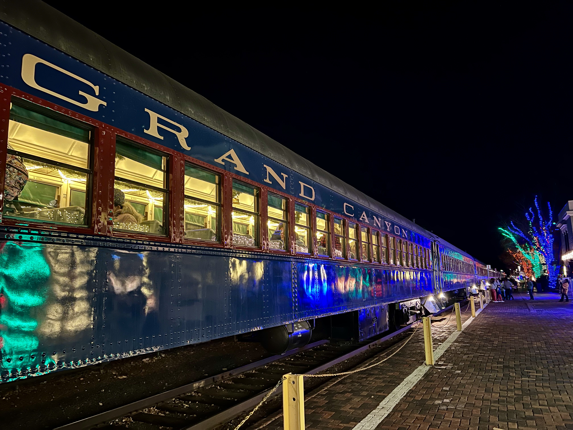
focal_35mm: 26
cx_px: 286
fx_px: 430
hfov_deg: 67.3
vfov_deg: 53.1
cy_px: 215
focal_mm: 5.7
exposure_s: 1/15
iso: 640
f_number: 1.5
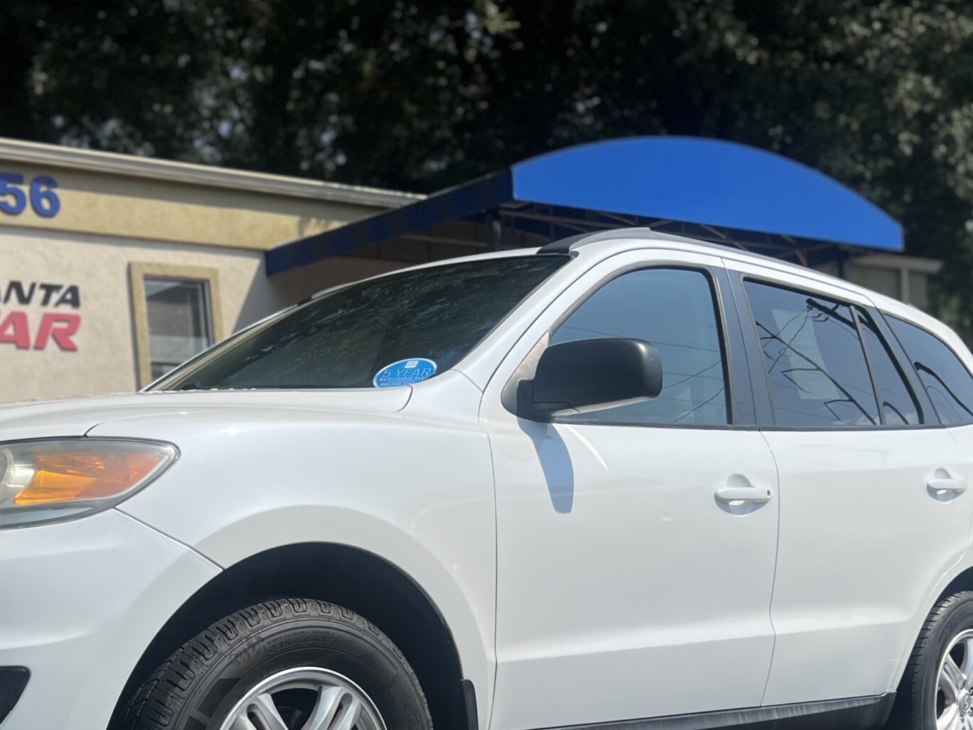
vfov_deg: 28.9
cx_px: 387
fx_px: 1378
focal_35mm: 49
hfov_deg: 38.7
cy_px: 607
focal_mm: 5.7
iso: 50
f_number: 1.5
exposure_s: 1/6993
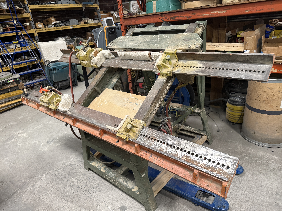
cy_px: 106
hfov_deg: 71.6
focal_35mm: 24
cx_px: 141
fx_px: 196
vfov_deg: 56.8
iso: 250
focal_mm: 6.76
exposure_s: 1/60
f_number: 1.78
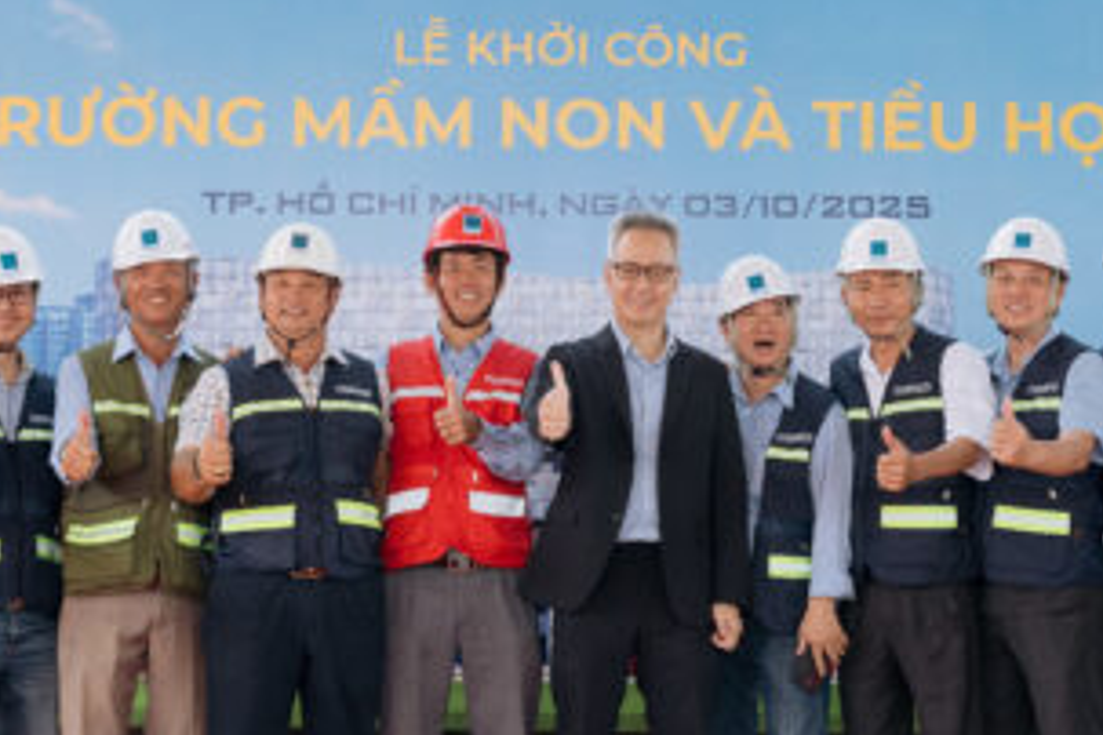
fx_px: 2398
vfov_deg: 17.4
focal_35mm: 78
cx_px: 550
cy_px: 277
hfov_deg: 25.9
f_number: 6.3
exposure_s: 1/250
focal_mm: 30.9
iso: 320
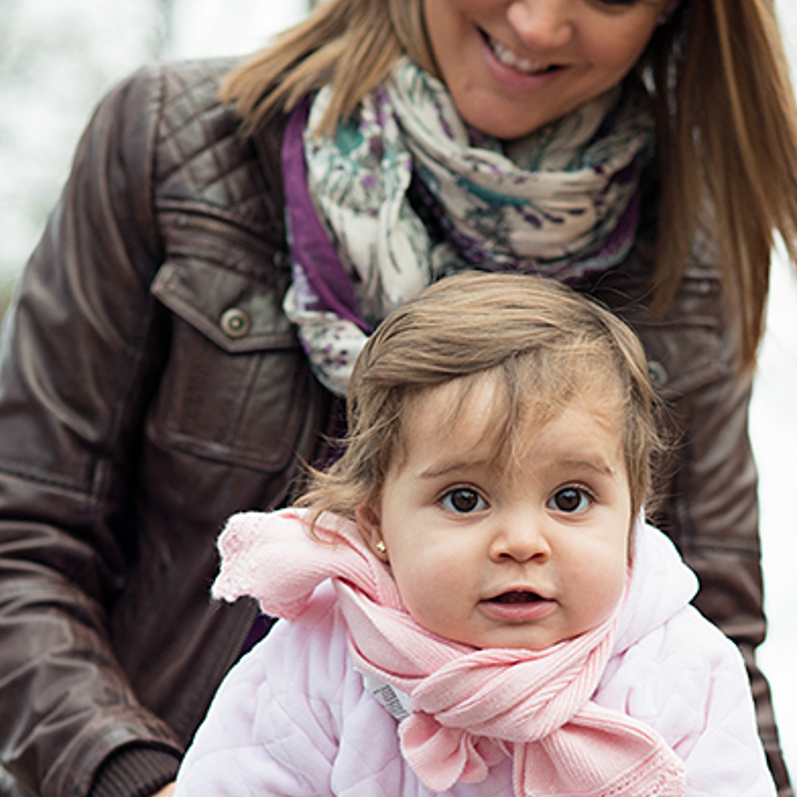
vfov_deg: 10.5
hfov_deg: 10.5
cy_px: 607
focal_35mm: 166
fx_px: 4324
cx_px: 514
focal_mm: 85
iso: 500
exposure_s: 1/1000
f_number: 2.8
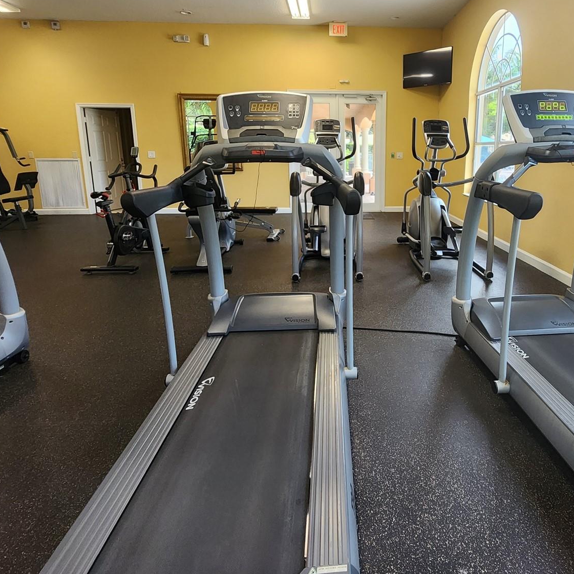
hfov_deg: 71.1
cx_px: 355
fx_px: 394
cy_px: 238
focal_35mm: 21
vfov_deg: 71.6
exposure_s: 1/60
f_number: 2.2
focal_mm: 2.2
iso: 250
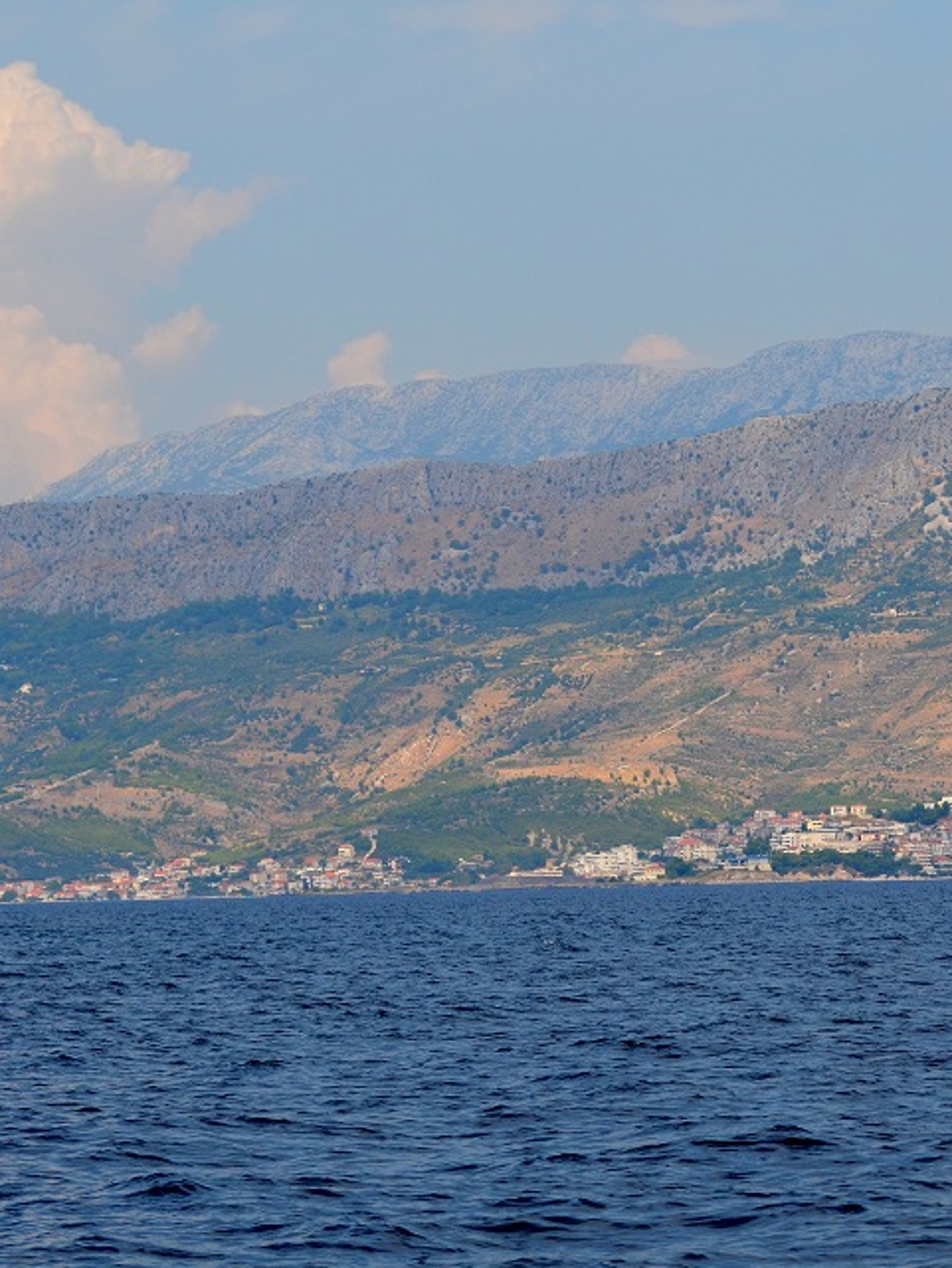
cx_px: 797
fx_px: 5755
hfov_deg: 9.4
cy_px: 640
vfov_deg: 12.6
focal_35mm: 157
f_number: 5.6
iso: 400
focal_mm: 70
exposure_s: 1/2000
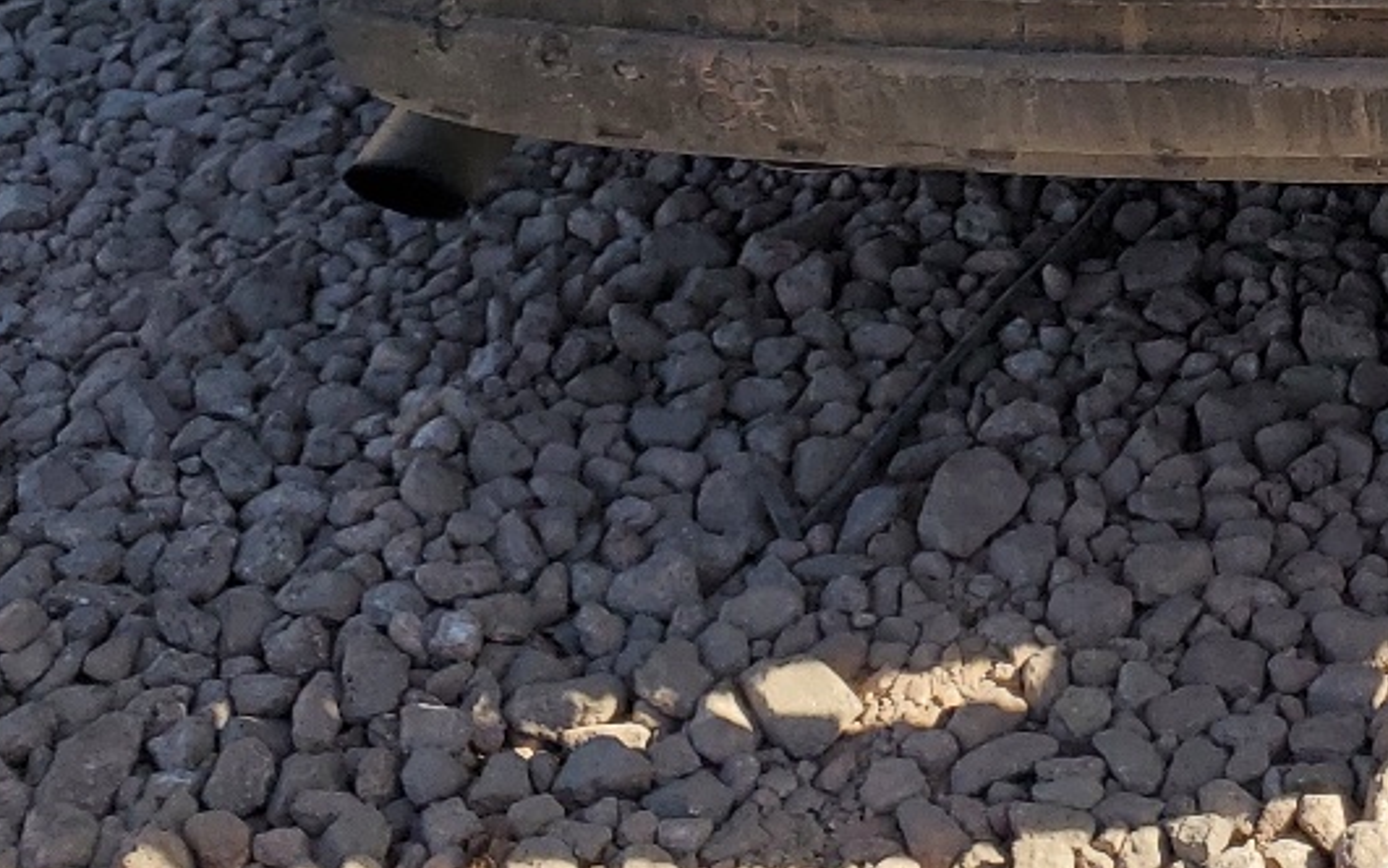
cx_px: 1634
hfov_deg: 23.0
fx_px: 3140
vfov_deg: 14.1
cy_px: -641
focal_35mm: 83
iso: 50
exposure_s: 1/2500
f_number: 1.5
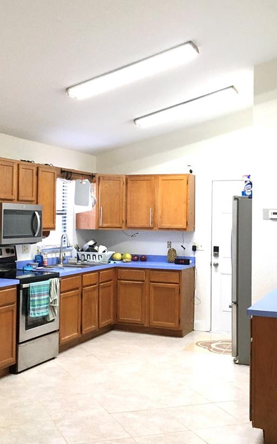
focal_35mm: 45
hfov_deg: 28.5
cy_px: 214
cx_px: 104
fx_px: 544
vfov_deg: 44.4
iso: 50
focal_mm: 4.15
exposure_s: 1/30
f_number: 2.2
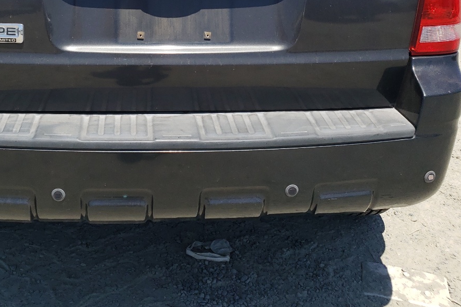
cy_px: 9
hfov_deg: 39.8
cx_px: 148
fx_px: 628
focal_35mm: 49
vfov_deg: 26.3
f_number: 1.5
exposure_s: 1/3333
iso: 50
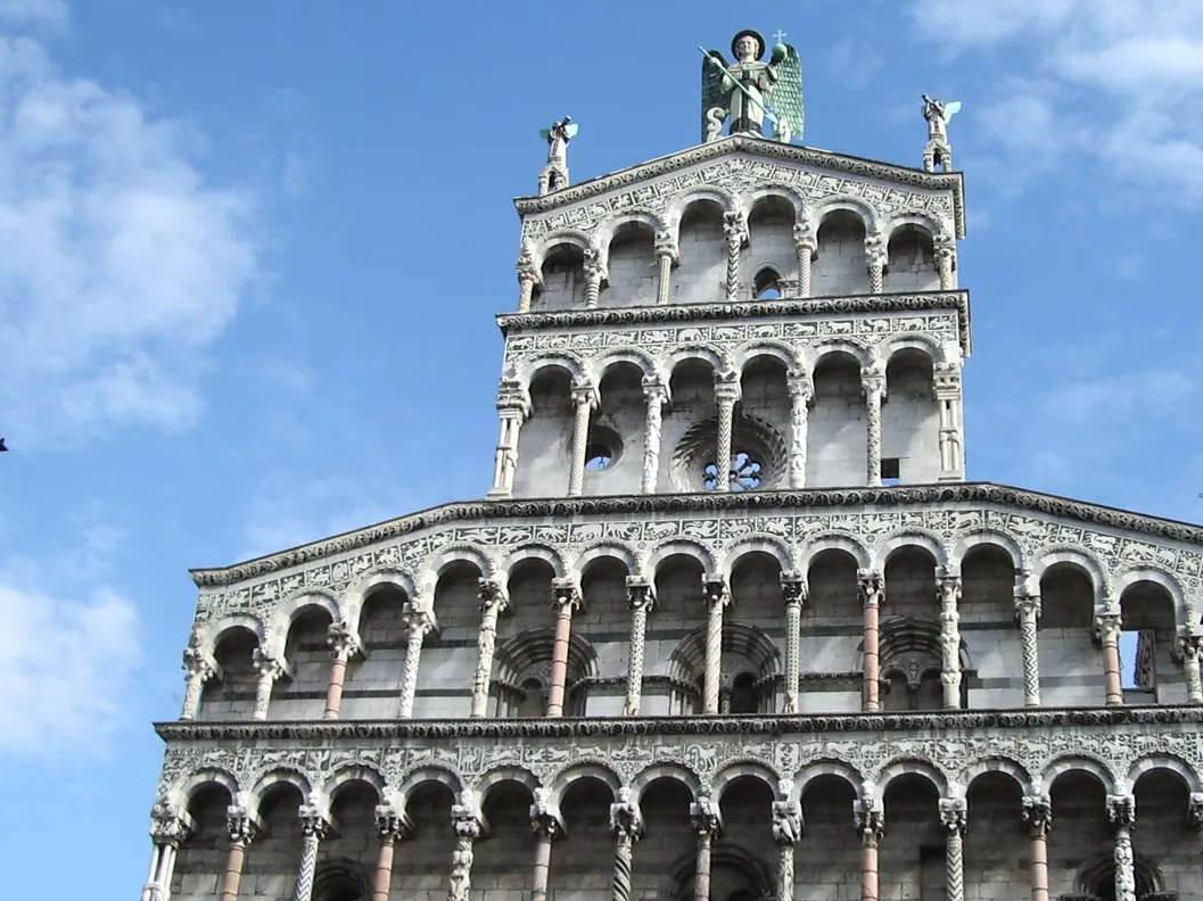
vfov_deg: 27.5
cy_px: 449
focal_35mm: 53
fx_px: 1841
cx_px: 730
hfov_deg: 36.0
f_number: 4.3
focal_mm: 5.8
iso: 50
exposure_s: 1/320
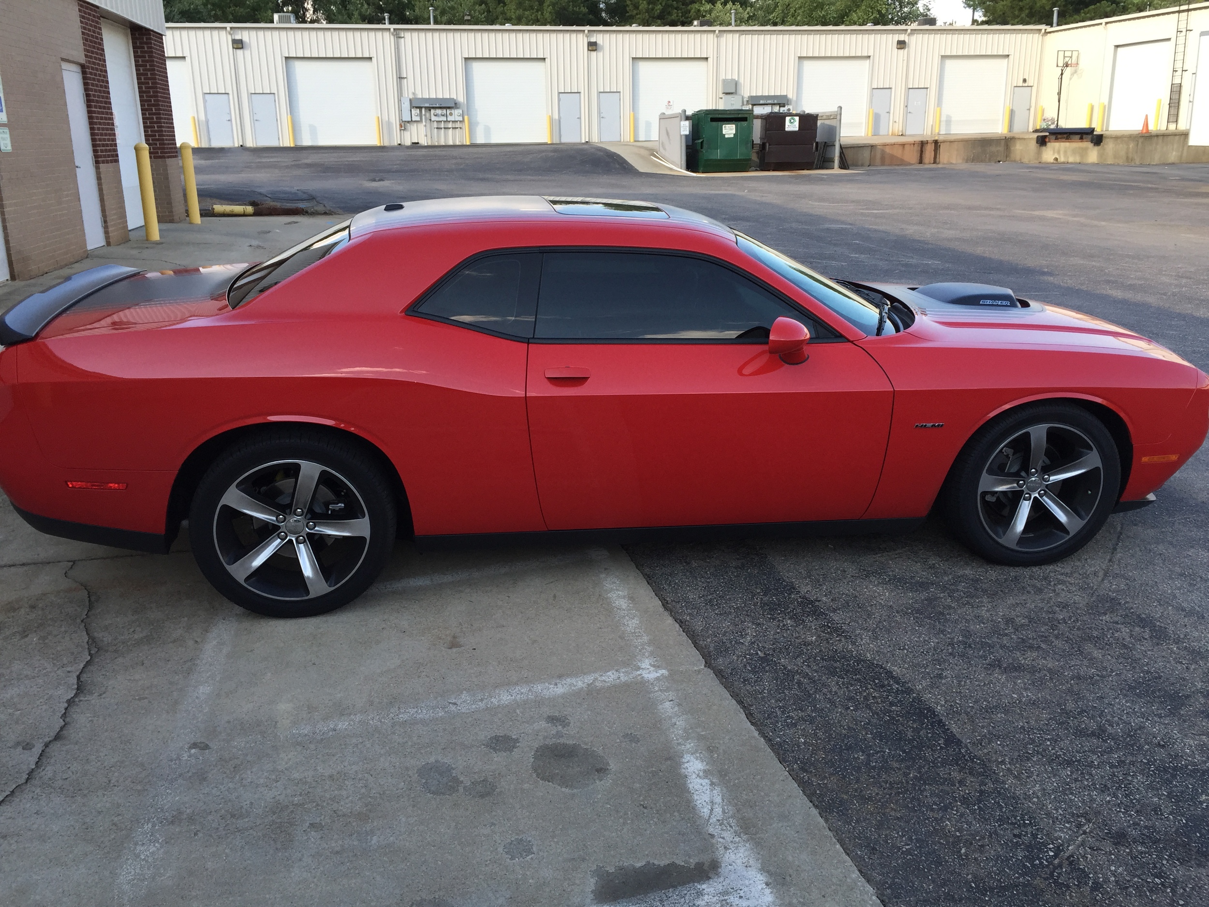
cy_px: 454
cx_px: 604
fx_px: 1013
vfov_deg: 48.2
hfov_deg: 61.7
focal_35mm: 29
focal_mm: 4.15
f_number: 2.2
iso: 32
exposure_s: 1/388
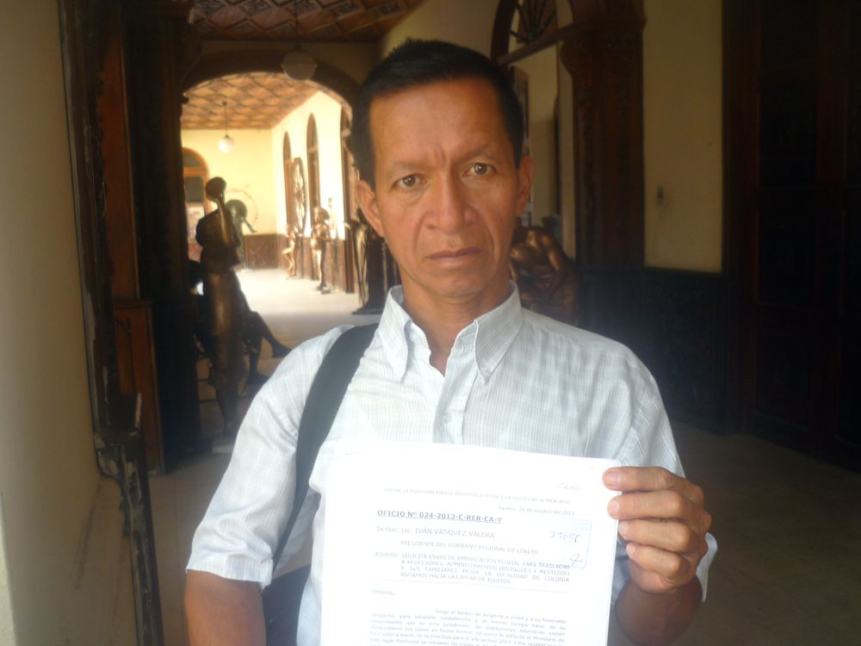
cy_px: 323
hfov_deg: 55.4
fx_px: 821
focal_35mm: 33
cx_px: 430
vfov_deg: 42.9
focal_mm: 5.5
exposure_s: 1/30
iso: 100
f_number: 2.8
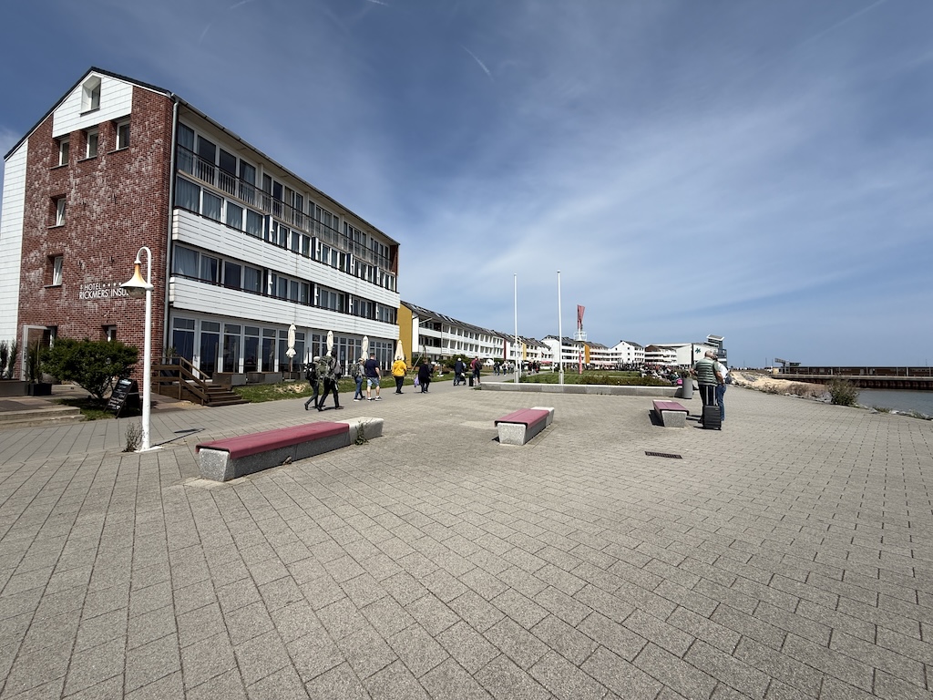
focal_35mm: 14
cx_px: 466
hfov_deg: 102.1
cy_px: 350
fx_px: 377
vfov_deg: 85.7
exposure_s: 1/3663
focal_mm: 2.22
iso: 50
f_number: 2.2
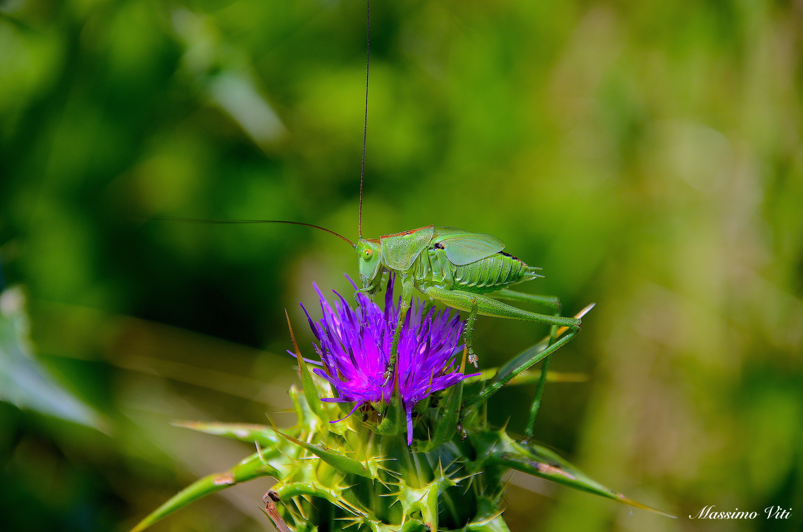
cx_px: 402
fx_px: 3506
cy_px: 266
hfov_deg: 13.1
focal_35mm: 158
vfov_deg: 8.7
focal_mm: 105
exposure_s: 1/320
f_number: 7.1
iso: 200
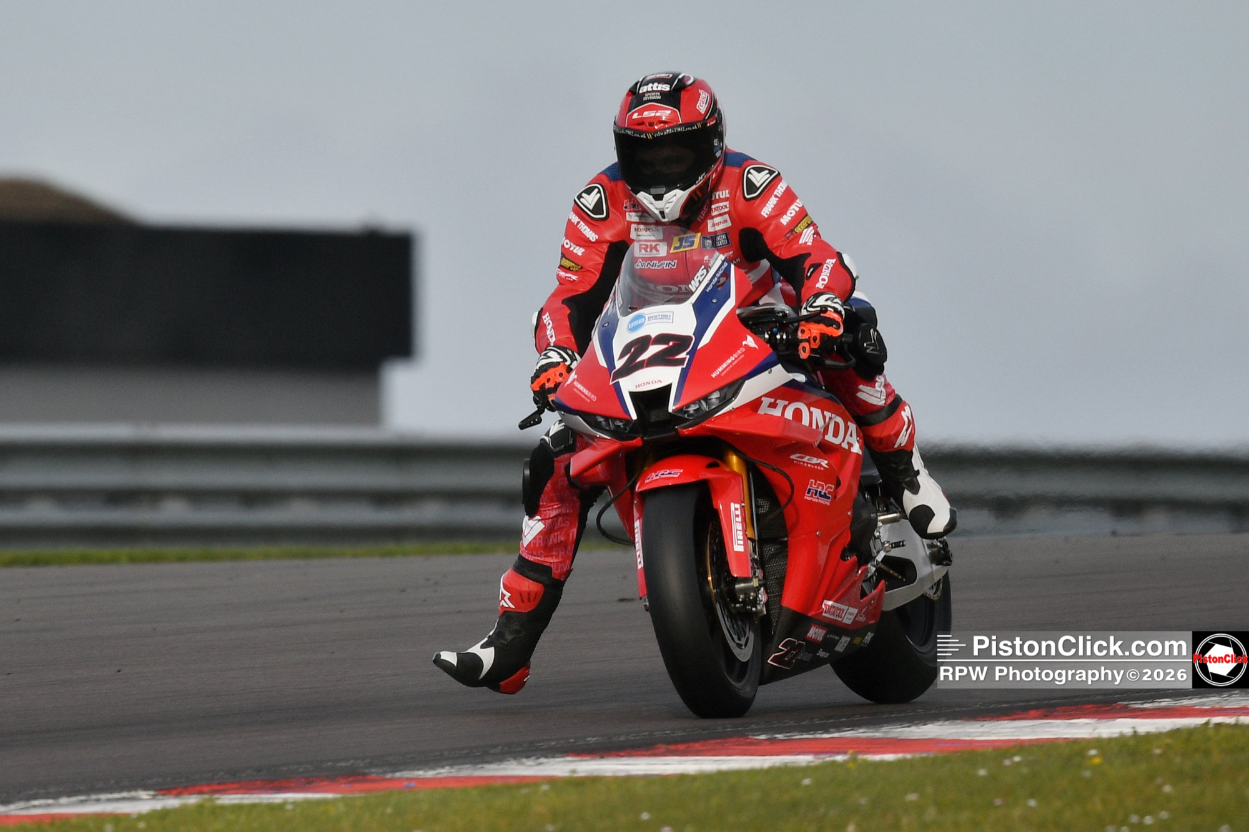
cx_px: 624
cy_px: 416
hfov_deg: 2.1
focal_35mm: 1000
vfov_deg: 1.4
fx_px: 34689
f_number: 5.6
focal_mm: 500
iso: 200
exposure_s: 1/1250
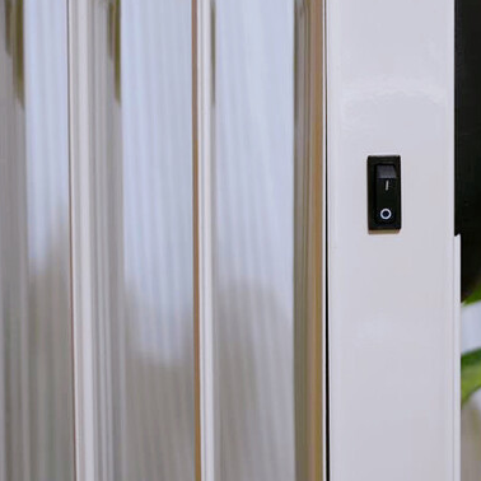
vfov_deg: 27.2
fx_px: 990
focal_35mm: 63
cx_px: 394
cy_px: 179
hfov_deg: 26.7
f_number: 4
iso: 400
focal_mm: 33
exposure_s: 1/40
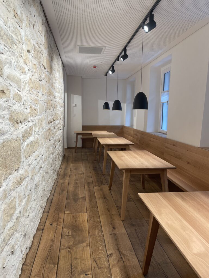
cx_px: 104
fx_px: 209
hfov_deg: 53.1
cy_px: 139
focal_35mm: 26
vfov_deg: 67.3
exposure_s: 1/100
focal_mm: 4.2
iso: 50
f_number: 1.6
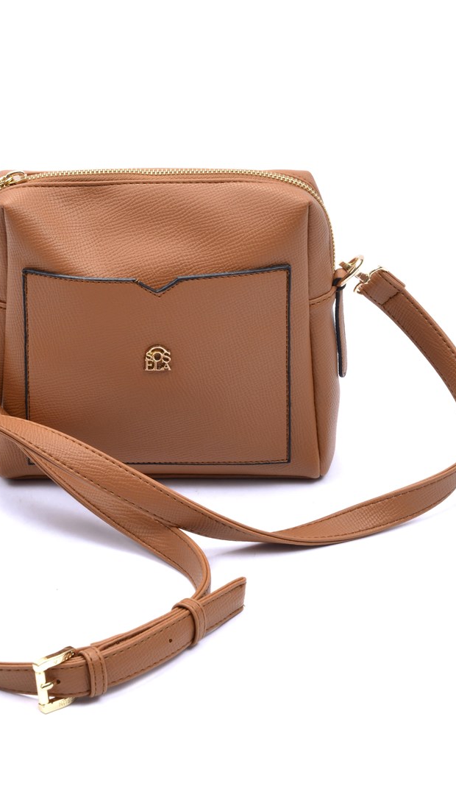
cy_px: 324
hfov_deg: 12.9
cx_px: 180
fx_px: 2020
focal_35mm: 94
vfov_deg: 22.7
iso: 100
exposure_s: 1/160
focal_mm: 66
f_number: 18
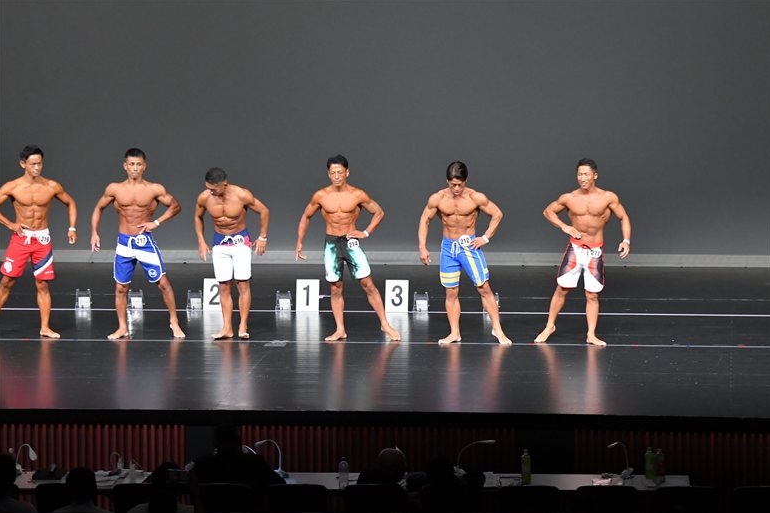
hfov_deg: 13.6
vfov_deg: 9.1
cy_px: 257
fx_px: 3229
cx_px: 386
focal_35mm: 151
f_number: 5.6
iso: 5000
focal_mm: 100
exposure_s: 1/400
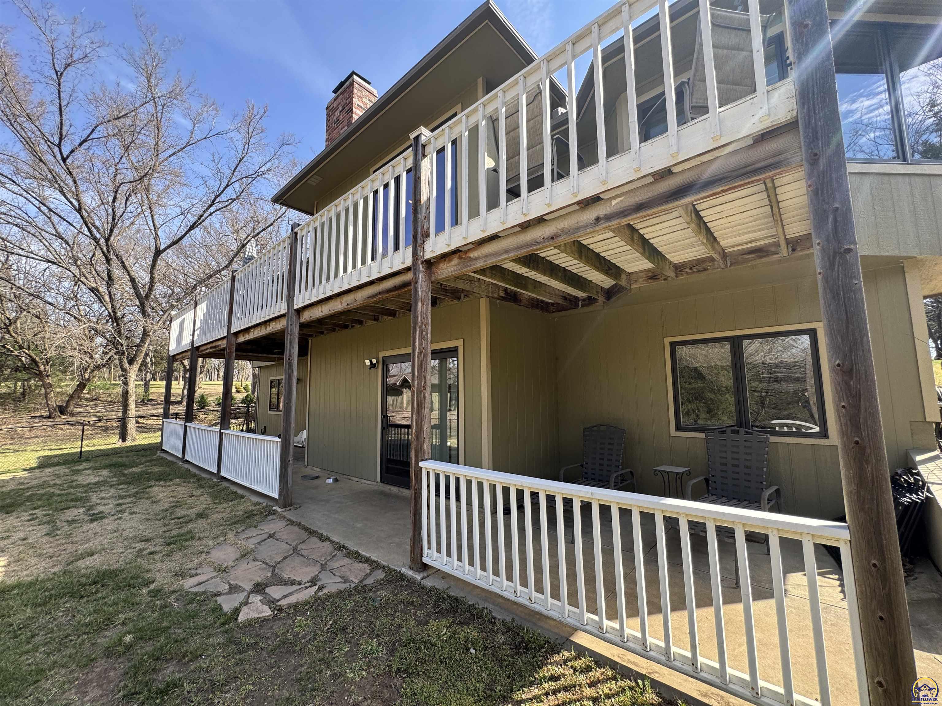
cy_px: 353
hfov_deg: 102.1
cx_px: 471
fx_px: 381
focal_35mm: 14
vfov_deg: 85.7
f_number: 2.2
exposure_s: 1/272
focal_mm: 2.22
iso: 40
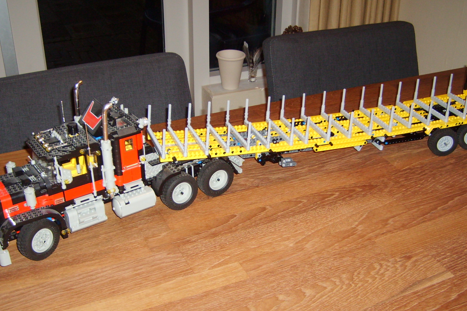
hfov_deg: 45.4
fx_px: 558
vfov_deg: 31.2
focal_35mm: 43
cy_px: 176
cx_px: 237
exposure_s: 1/45
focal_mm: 5.8
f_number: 2.8
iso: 100
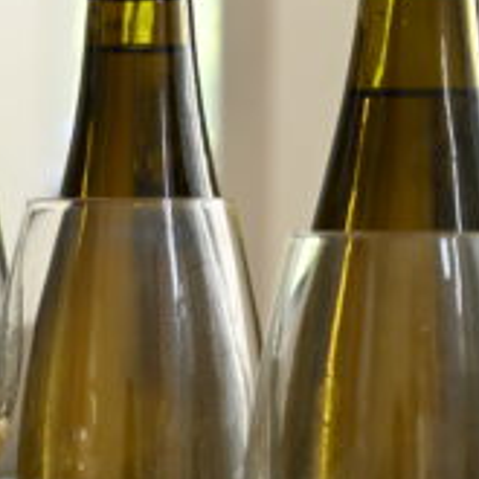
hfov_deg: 8.3
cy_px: 376
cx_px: -563
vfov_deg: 8.8
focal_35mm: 198
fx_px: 3100
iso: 400
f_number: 5
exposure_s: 1/30
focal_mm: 50
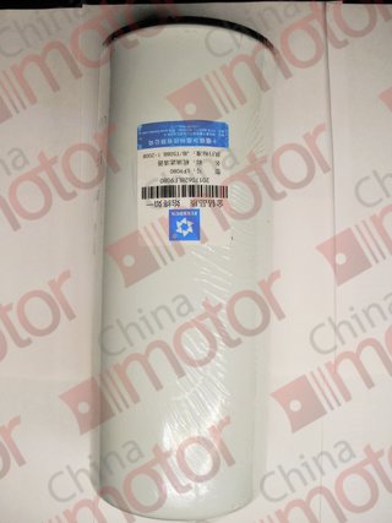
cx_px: 196
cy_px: 262
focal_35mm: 36
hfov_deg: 39.6
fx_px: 544
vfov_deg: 51.4
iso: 64
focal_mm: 6.3
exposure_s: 1/92
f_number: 3.5
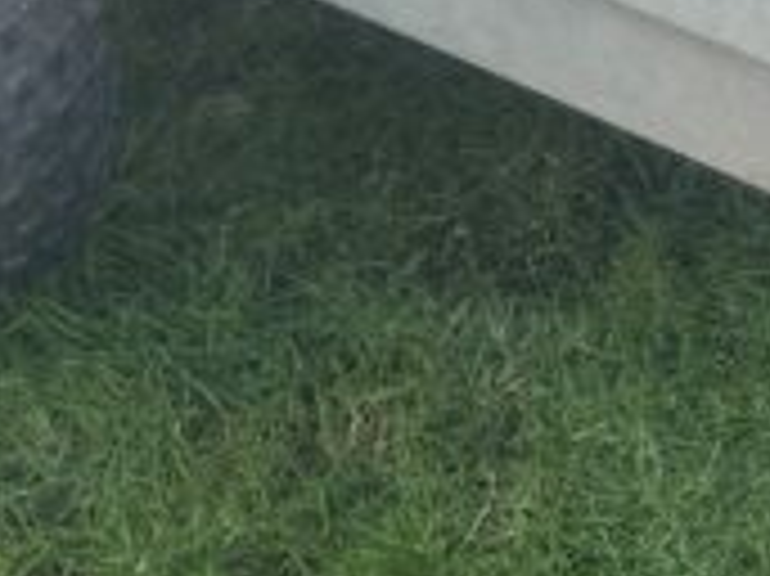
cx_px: 459
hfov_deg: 21.8
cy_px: -315
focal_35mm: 90
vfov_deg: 15.1
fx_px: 2001
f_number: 1.78
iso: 64
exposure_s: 1/225
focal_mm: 6.86
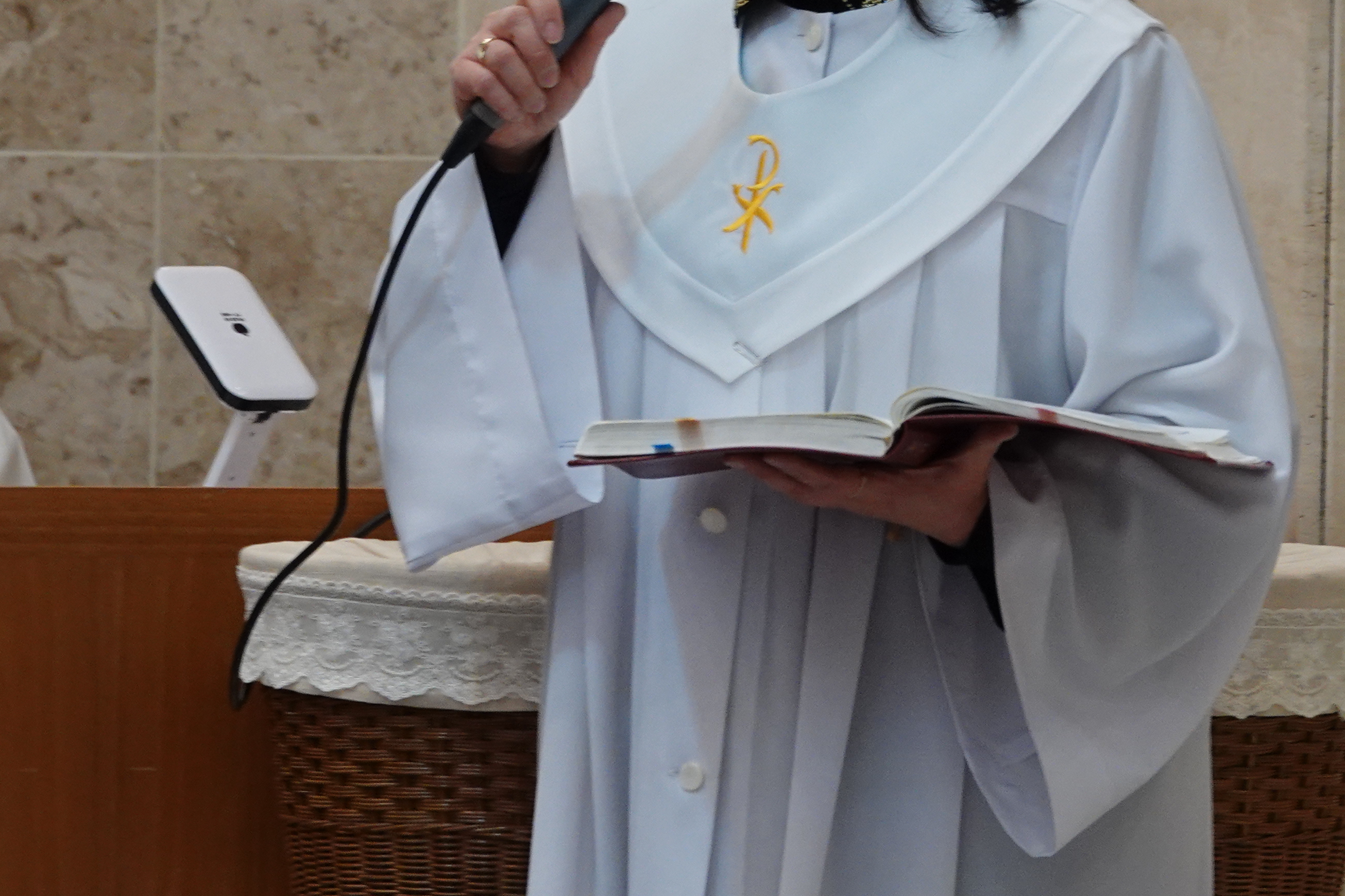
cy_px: 6
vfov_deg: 2.9
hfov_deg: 4.3
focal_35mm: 480
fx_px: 17930
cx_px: 708
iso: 800
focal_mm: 83.9
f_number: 4
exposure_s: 1/40
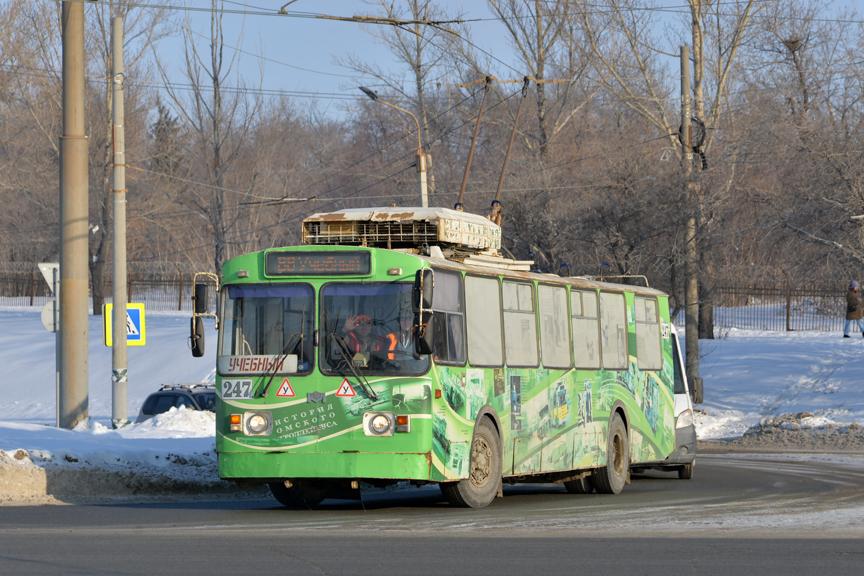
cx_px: 432
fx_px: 2448
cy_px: 288
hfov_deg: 20.0
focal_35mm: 102
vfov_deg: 13.4
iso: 125
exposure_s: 1/500
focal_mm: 102
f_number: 7.1
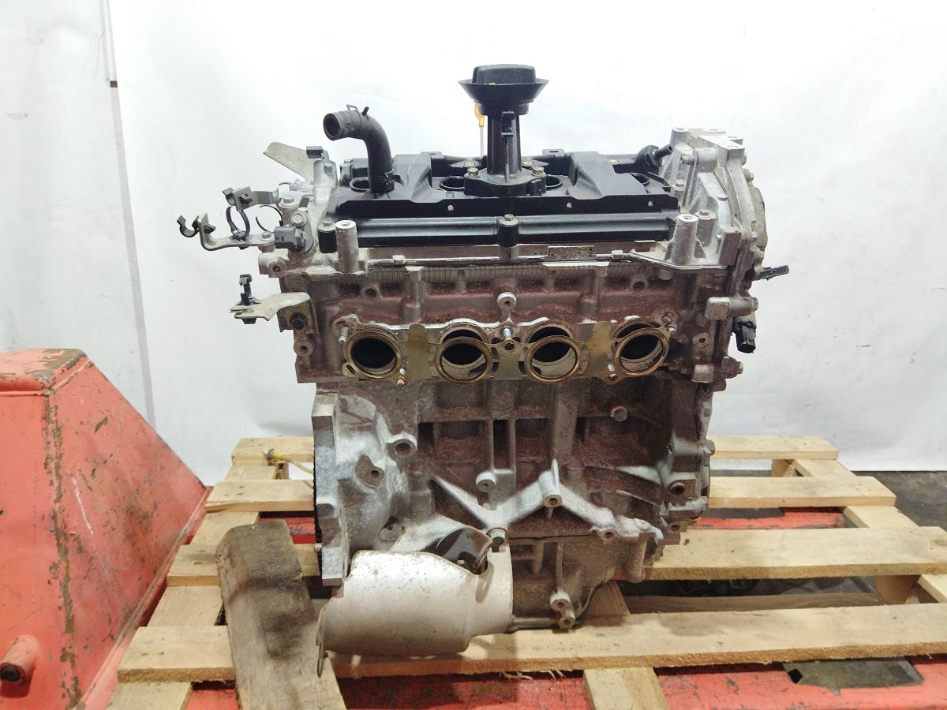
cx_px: 474
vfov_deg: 51.4
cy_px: 355
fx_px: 739
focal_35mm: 27
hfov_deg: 65.3
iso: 194
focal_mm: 4.71
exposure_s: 1/33
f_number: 1.79
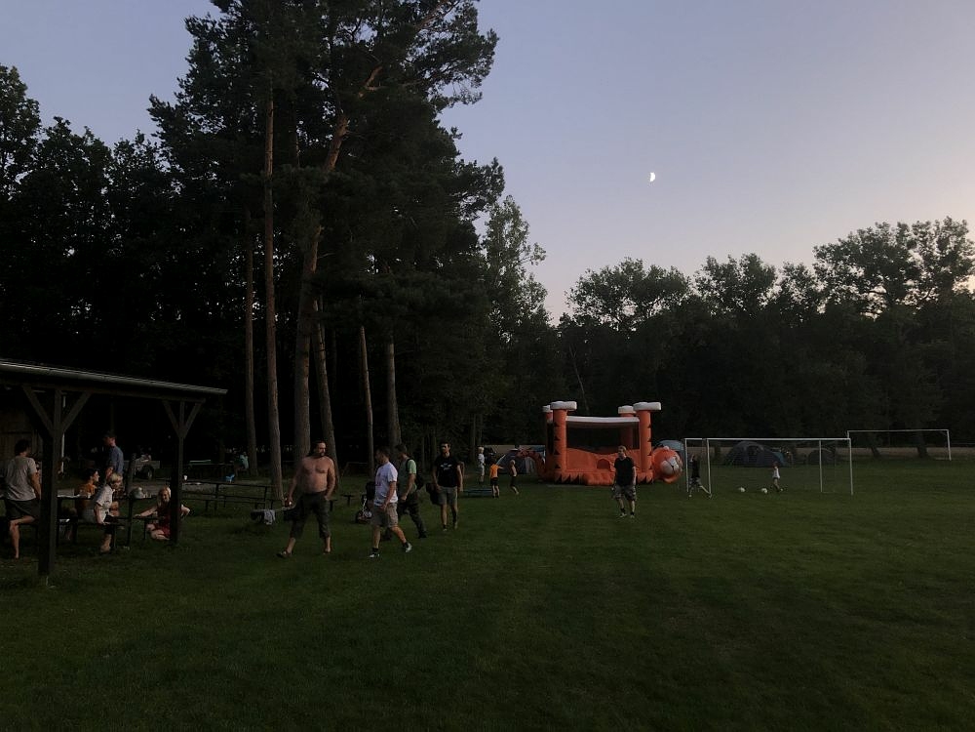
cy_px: 366
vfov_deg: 49.7
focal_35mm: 28
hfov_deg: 63.4
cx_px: 488
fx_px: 789
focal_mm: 3.99
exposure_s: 1/15
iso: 50
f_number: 1.8
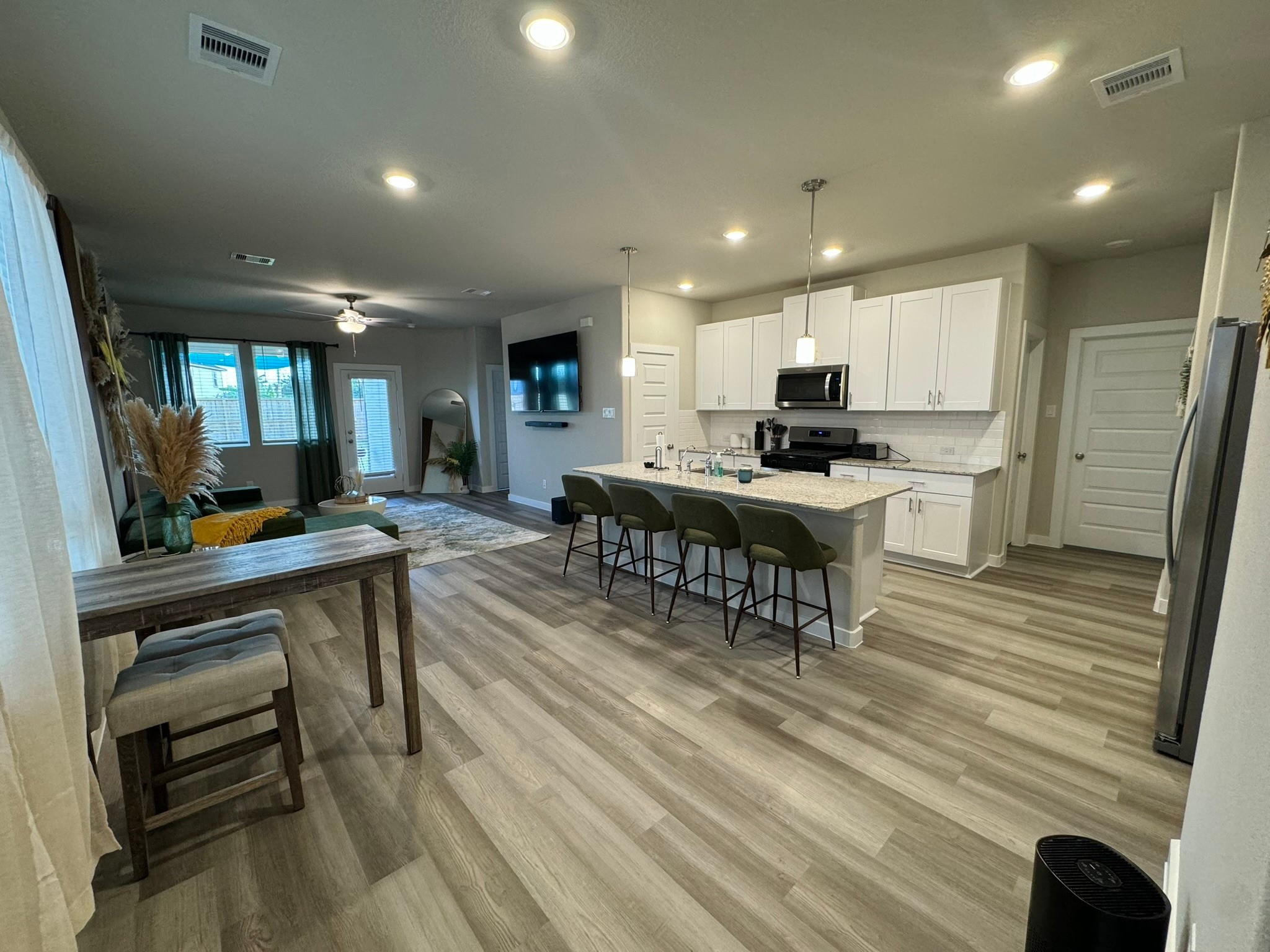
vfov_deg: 85.7
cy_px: 476
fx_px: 514
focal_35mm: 14
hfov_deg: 102.1
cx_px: 635
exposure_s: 1/60
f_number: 2.2
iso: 200
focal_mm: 2.22
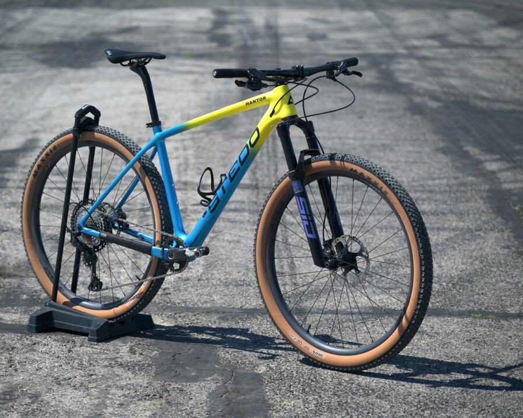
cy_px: 208
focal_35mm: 138
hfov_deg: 14.0
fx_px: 2136
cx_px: 231
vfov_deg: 11.2
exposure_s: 1/400
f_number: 4
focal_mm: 120
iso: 100
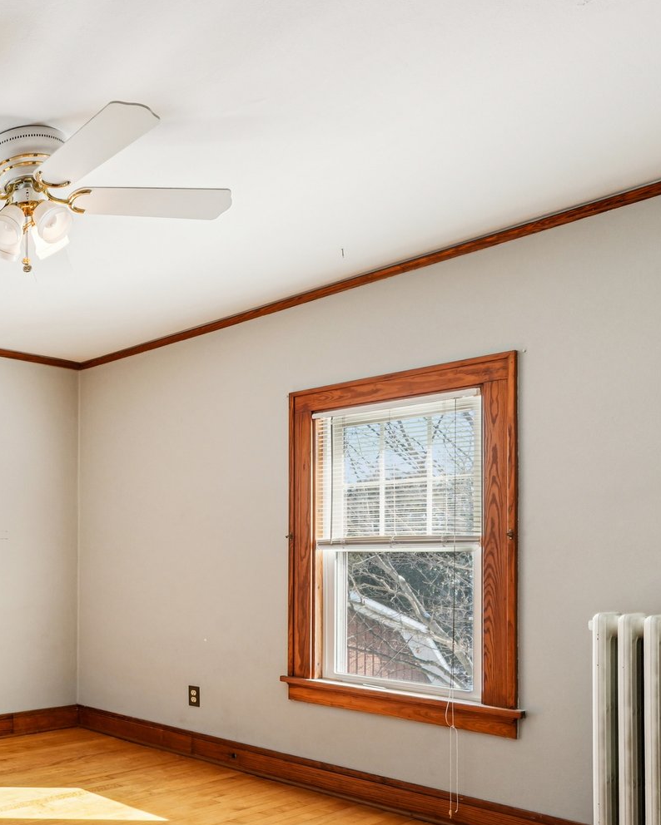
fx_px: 758
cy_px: 552
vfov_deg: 55.9
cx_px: -123
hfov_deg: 36.7
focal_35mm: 31
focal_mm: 16
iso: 200
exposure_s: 1/30
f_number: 8
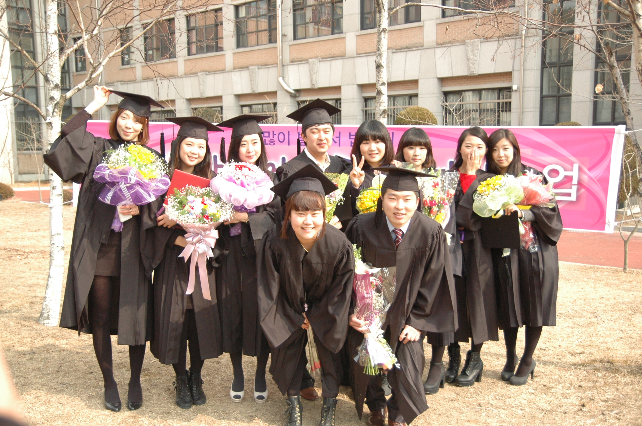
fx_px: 695
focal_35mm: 39
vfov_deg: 34.1
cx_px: 321
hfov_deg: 49.6
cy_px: 213
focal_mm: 26
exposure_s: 1/2500
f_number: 2.8
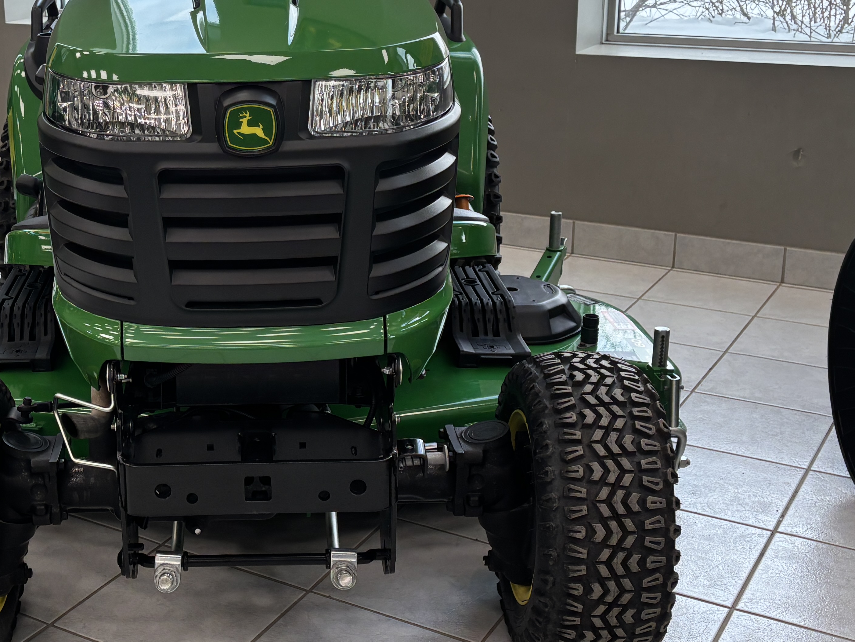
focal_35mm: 53
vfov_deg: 27.4
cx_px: 245
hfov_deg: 35.6
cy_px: 234
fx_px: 1309
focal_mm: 5.96
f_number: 1.6
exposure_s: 1/121
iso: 80
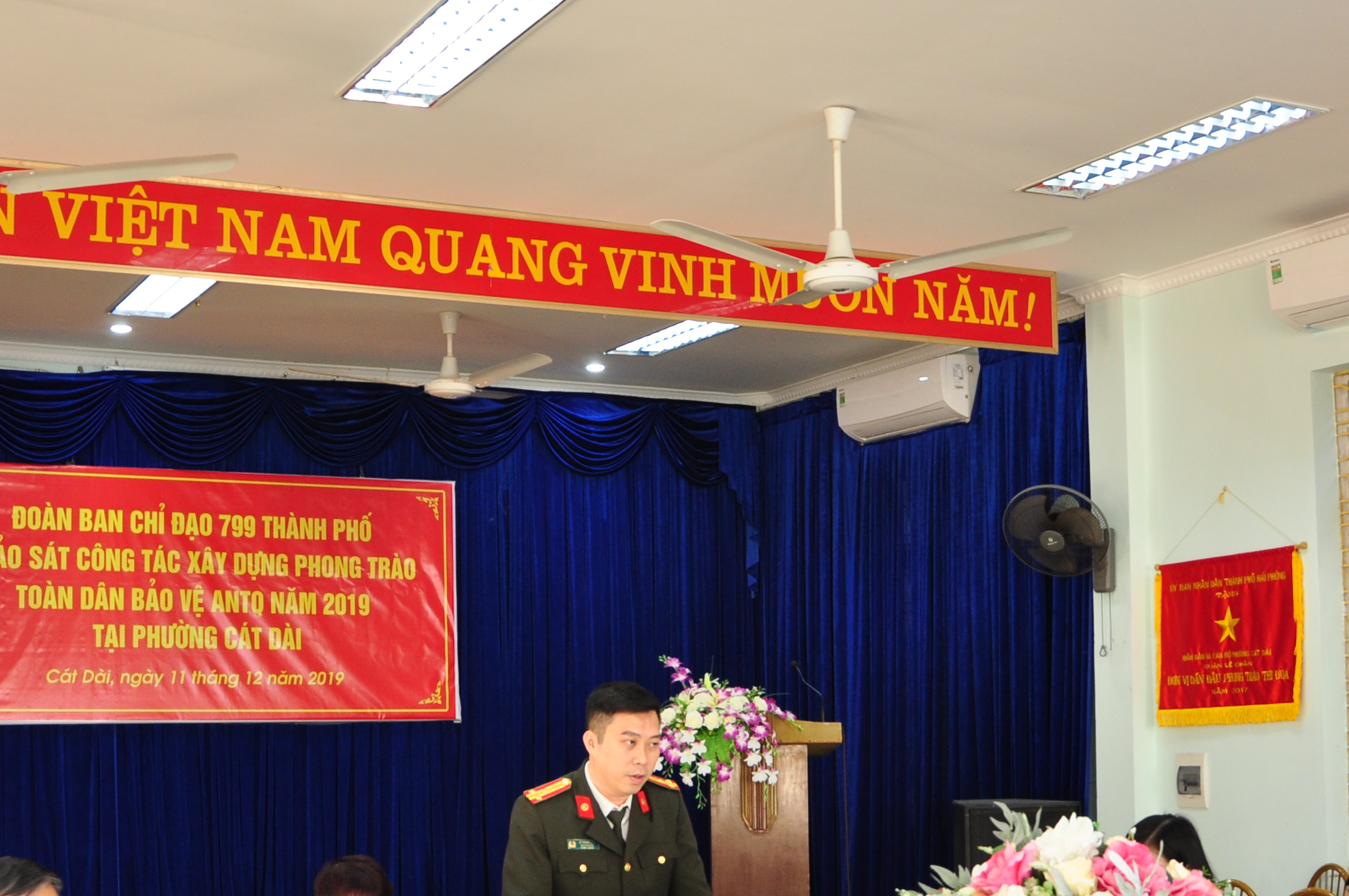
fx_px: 2130
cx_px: 735
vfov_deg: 23.7
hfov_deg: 35.1
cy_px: 578
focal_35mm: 57
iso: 400
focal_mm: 21
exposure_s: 1/40
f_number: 4
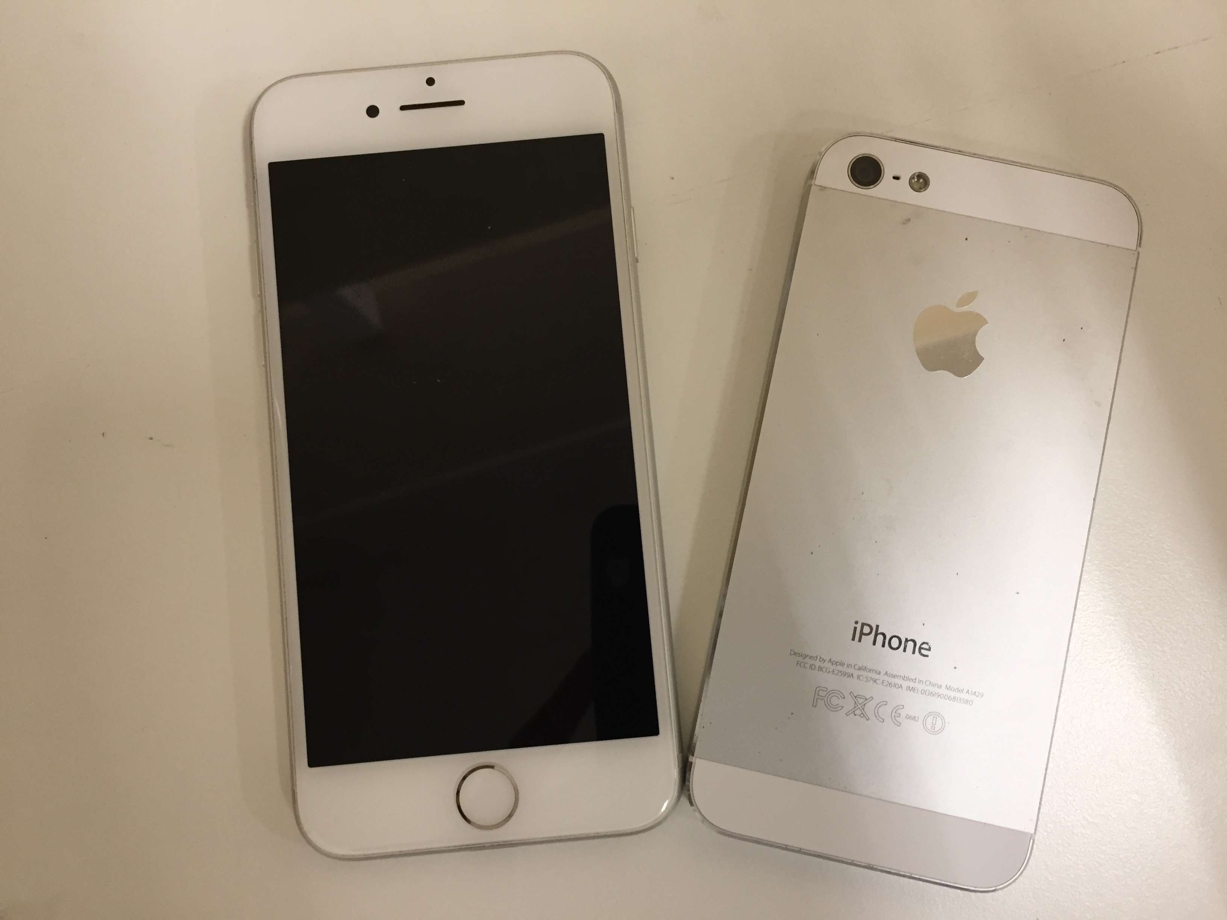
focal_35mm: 29
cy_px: 460
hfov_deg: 61.7
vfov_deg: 48.2
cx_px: 614
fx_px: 1028
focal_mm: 4.15
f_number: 2.2
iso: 100
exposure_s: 1/30
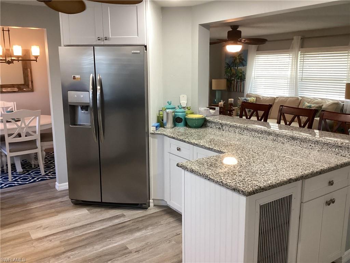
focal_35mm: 31
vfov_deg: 45.4
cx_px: 175
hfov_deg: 58.4
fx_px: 313
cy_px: 132
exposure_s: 1/60
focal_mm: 3.3
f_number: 2.4
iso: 160
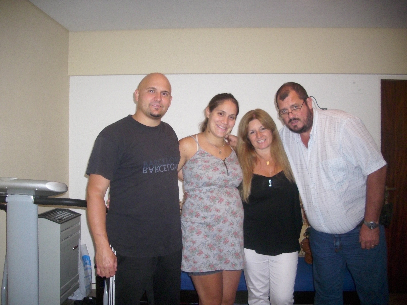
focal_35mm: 31
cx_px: 204
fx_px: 364
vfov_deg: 45.4
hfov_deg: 58.4
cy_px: 152
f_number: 2.8
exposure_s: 1/60
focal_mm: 6.2
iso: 200
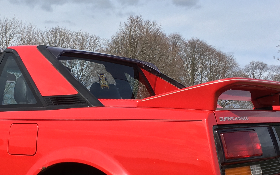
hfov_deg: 30.2
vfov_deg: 19.4
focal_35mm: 67
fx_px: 511
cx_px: 75
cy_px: 116
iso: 25
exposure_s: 1/1789
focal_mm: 4.15
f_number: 2.2
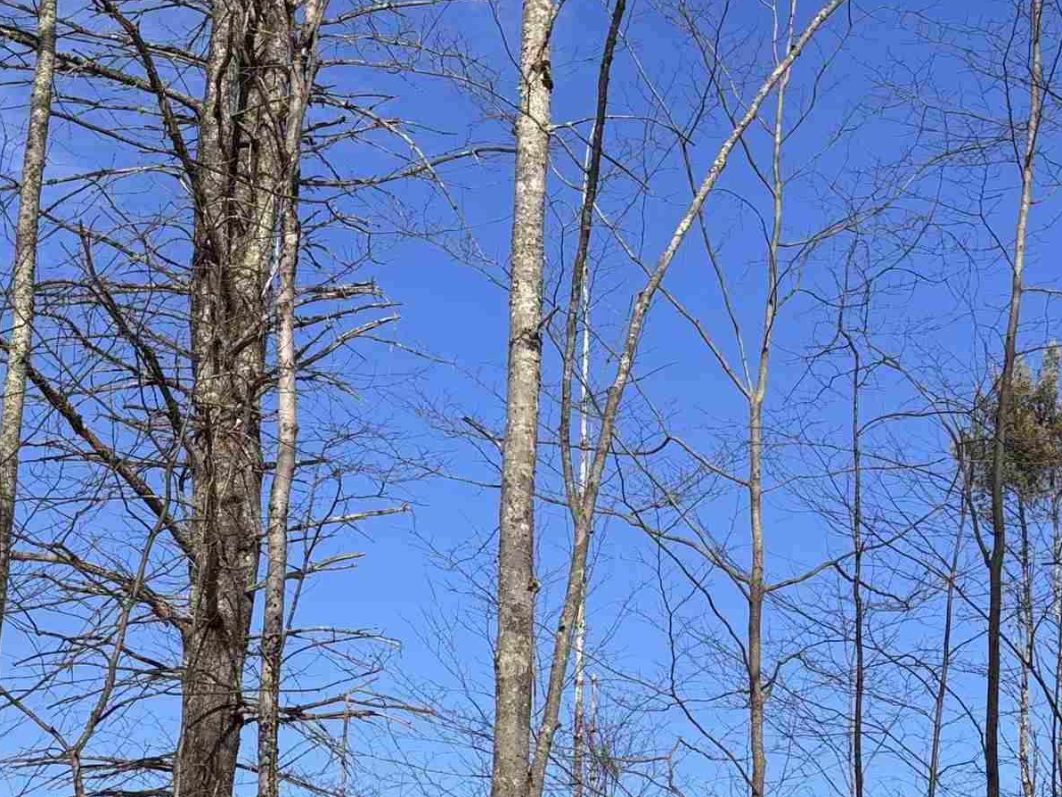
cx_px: 543
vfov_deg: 21.3
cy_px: 766
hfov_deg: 29.0
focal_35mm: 67
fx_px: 2056
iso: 50
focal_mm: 5.96
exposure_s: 1/3413
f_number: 1.6
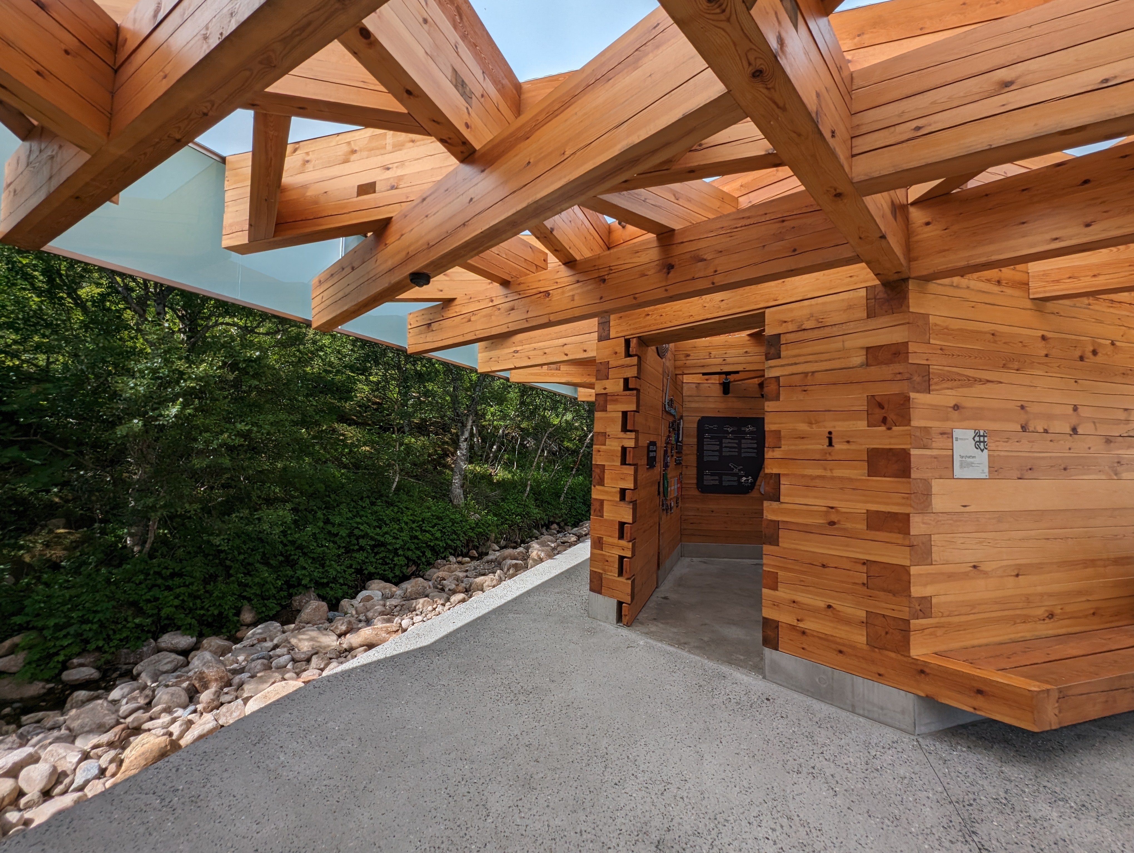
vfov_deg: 90.1
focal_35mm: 13
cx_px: 567
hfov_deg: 106.1
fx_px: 426
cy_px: 426
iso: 45
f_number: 2.2
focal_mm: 1.95
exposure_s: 1/1307
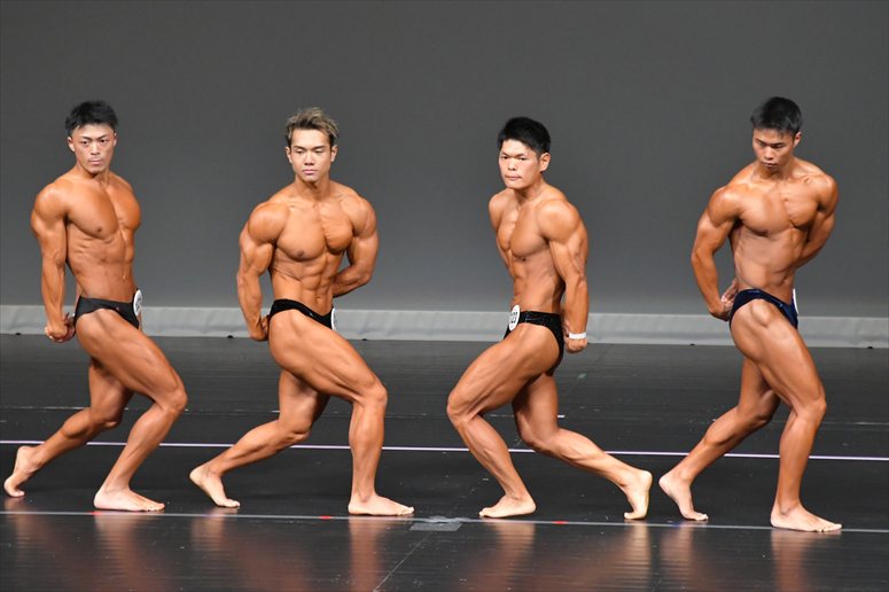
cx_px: 444
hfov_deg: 6.5
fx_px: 7775
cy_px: 296
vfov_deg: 4.4
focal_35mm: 315
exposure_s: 1/400
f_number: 5.6
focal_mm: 210
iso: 5000
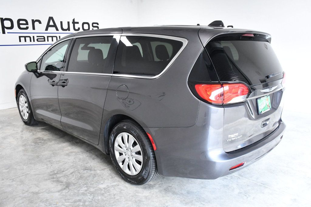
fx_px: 259
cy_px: 104
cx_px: 156
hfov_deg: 61.9
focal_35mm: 30
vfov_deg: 43.6
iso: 2500
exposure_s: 1/250
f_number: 8
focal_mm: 20
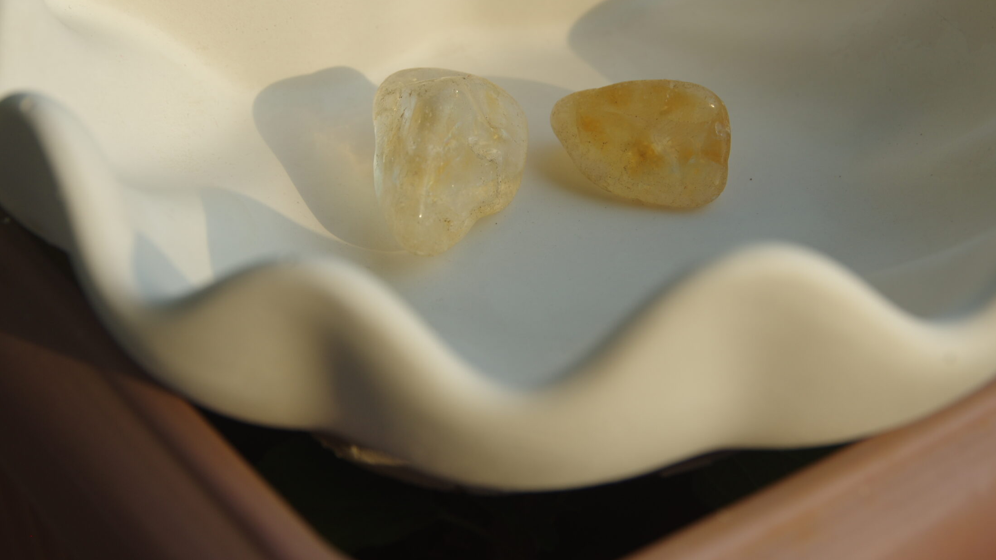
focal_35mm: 66
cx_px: 530
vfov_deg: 18.2
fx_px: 1743
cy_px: 178
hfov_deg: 31.9
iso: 100
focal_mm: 36
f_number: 6.3
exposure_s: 1/125
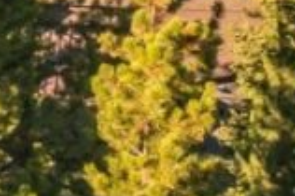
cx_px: -245
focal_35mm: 182
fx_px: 1490
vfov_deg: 7.4
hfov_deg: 10.6
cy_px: -105
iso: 100
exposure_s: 1/800
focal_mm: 10.26
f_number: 2.8
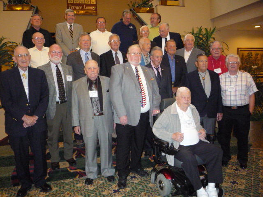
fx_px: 228
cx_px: 132
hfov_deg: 60.0
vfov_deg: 46.8
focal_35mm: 30
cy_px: 98
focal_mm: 5.2
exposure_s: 1/30
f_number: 3.3
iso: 640
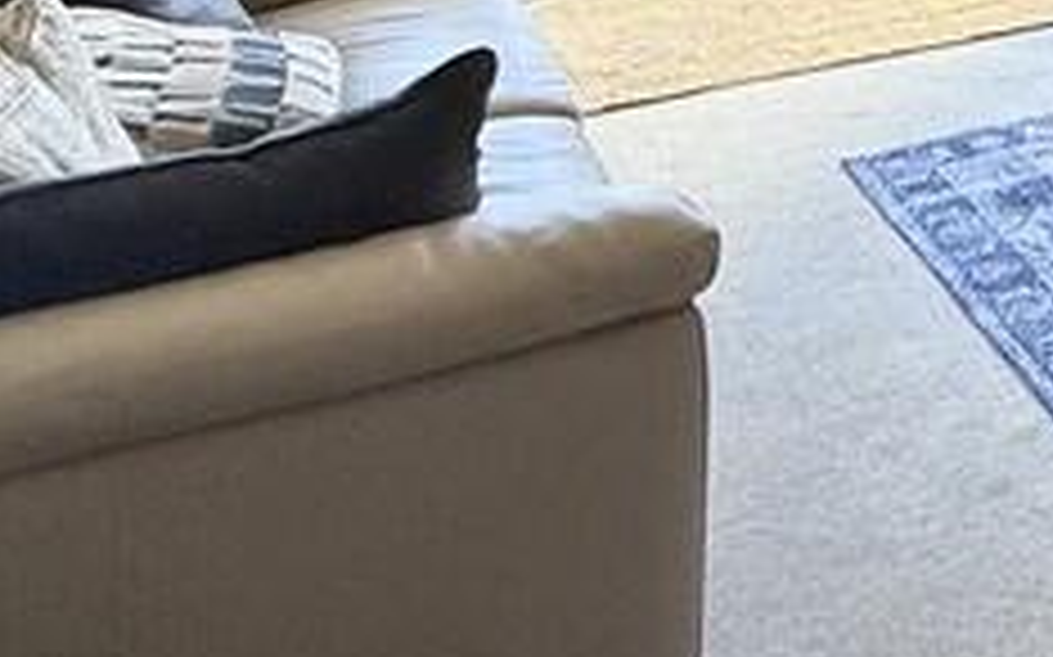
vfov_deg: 16.6
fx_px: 1864
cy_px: -536
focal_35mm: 65
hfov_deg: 23.0
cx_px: 1719
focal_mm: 2.22
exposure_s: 1/99
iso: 80
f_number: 2.2
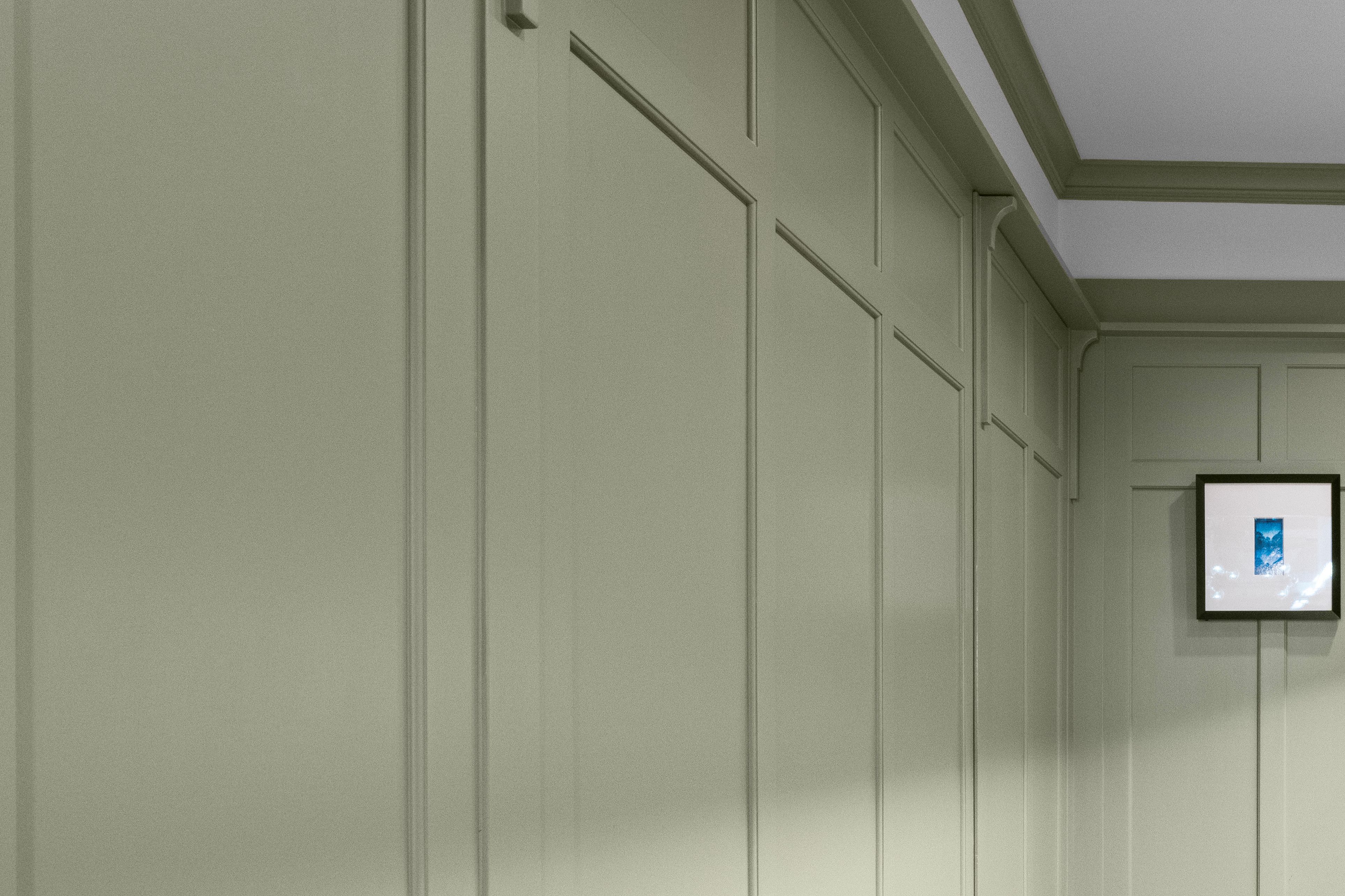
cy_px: 726
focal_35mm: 42
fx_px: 1578
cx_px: 1365
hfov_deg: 40.1
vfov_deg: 30.9
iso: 2000
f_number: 11
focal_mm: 17.1
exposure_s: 1/1.67
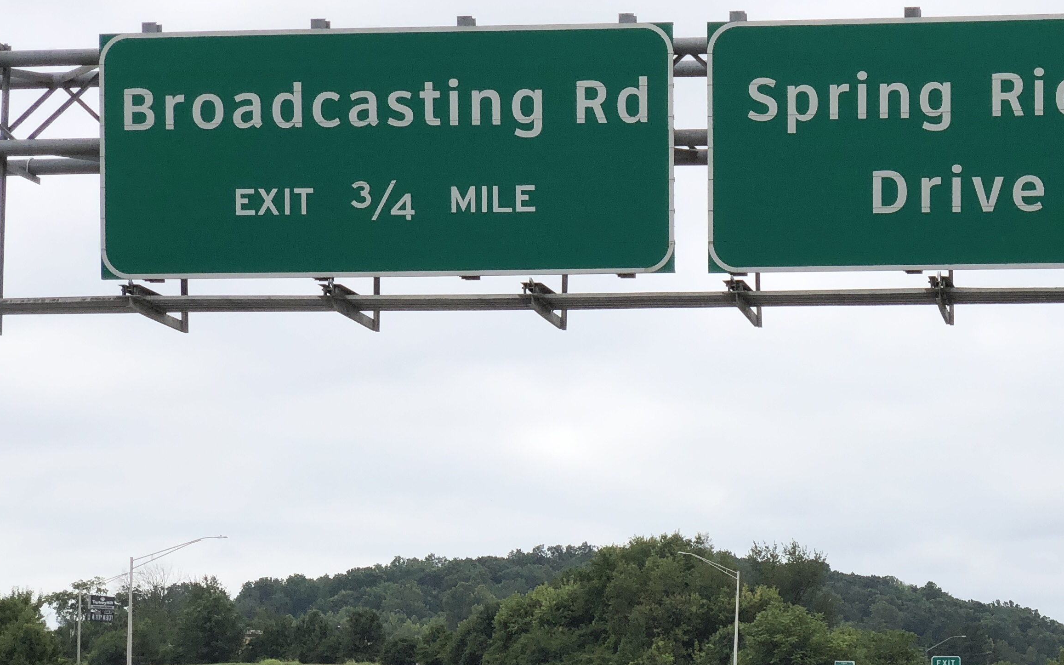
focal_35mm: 96
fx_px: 2784
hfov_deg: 21.3
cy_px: 597
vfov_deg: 13.5
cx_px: 884
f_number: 2.4
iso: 16
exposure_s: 1/917
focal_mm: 6
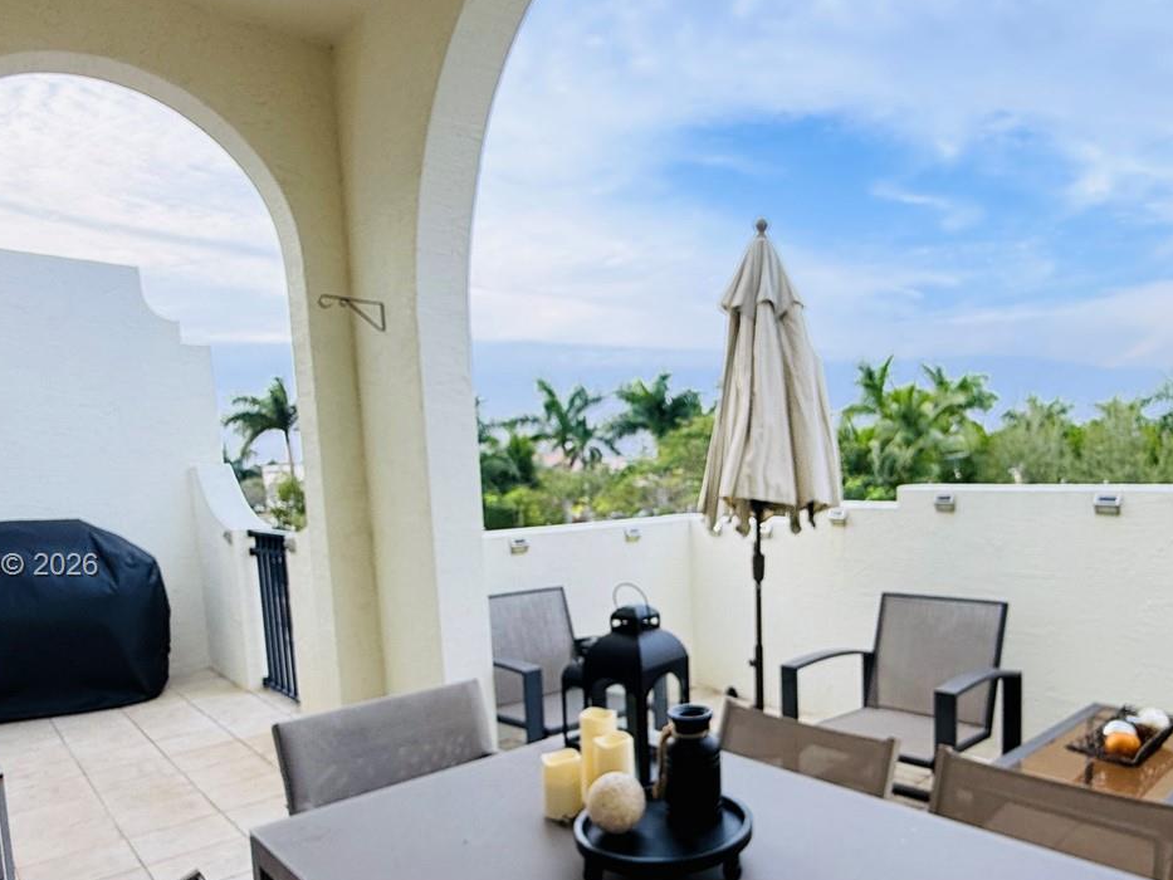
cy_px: 567
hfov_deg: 70.7
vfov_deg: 55.9
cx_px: 713
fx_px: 813
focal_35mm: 24
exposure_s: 1/193
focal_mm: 2.22
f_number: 2.2
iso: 50
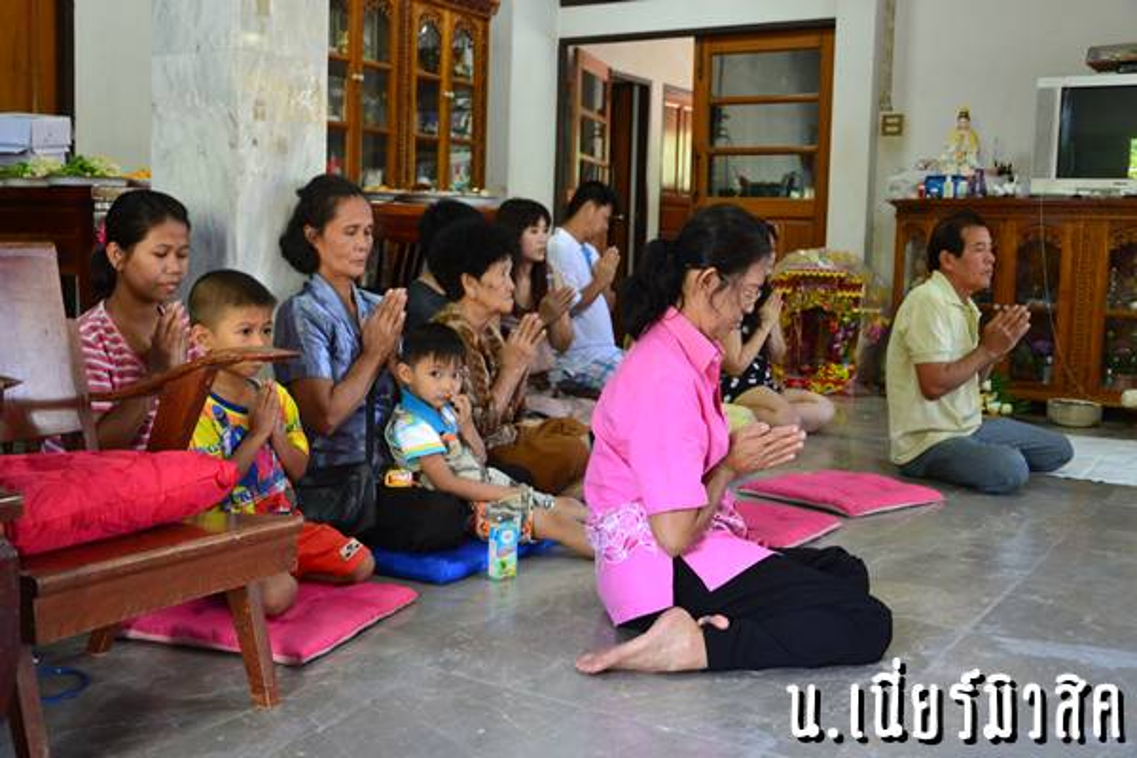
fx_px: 1232
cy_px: 379
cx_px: 568
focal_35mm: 39
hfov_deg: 49.6
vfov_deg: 34.2
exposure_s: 1/15
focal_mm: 26
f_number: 5.6
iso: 800
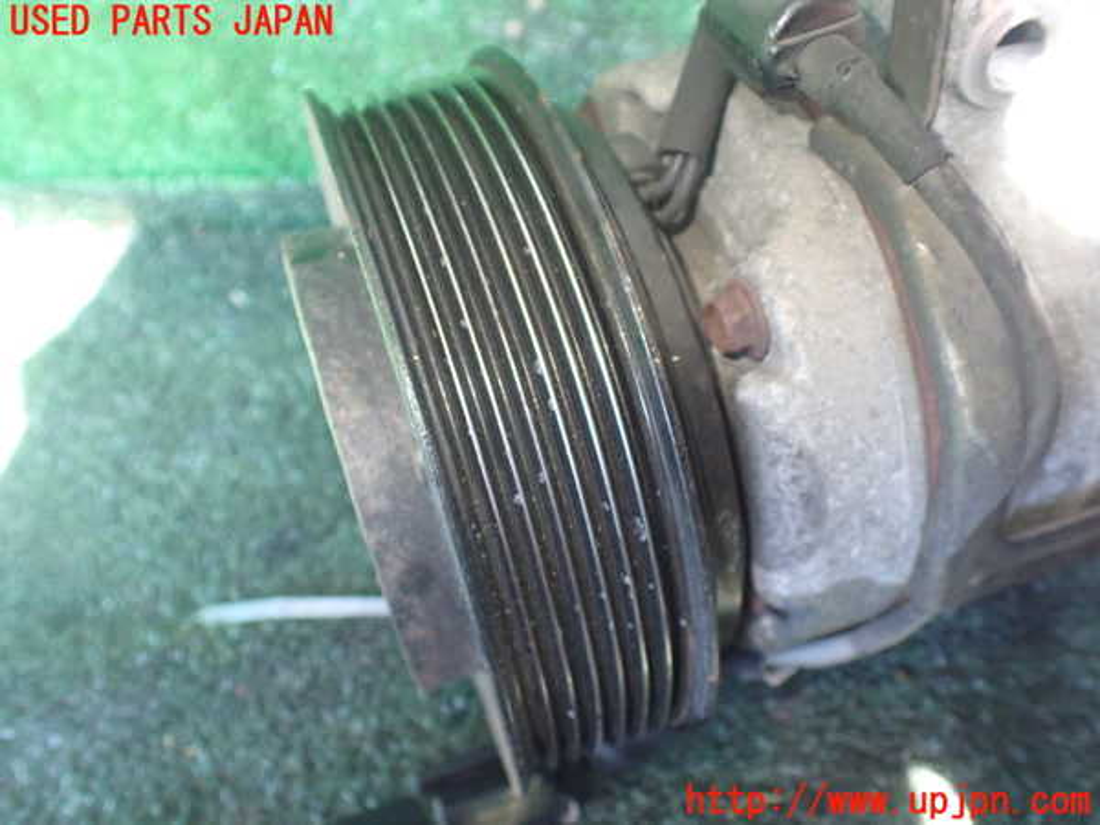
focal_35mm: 30
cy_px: 412
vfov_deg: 46.8
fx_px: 953
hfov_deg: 60.0
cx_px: 550
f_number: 2.3
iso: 800
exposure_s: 1/100
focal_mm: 5.4
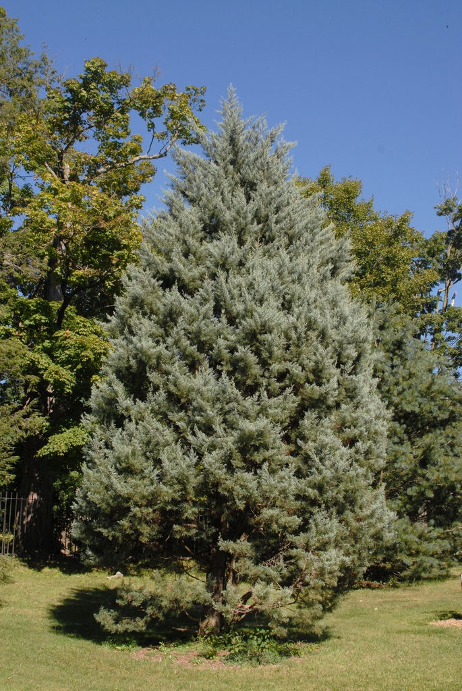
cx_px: 231
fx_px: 807
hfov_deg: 32.0
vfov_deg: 46.4
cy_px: 346
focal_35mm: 42
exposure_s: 1/320
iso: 400
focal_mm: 28
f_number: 9
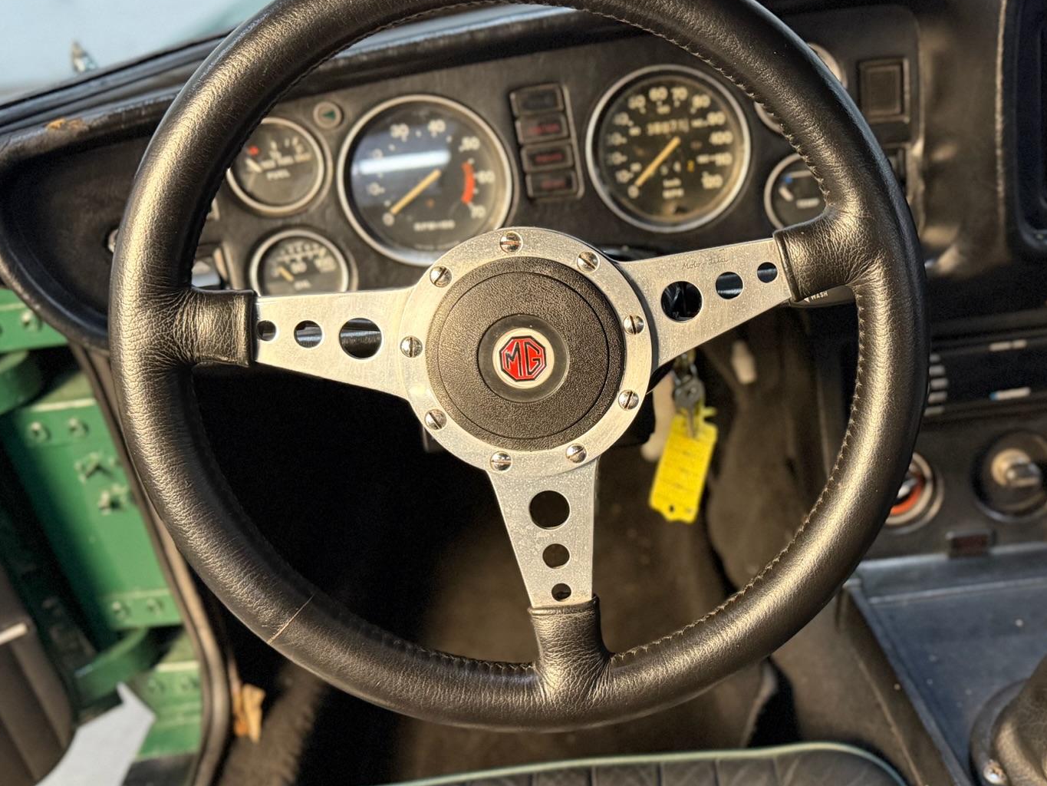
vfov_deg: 39.6
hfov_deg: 50.5
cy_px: 369
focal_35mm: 36
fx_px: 1089
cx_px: 687
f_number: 1.78
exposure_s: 1/33
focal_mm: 6.76
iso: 800
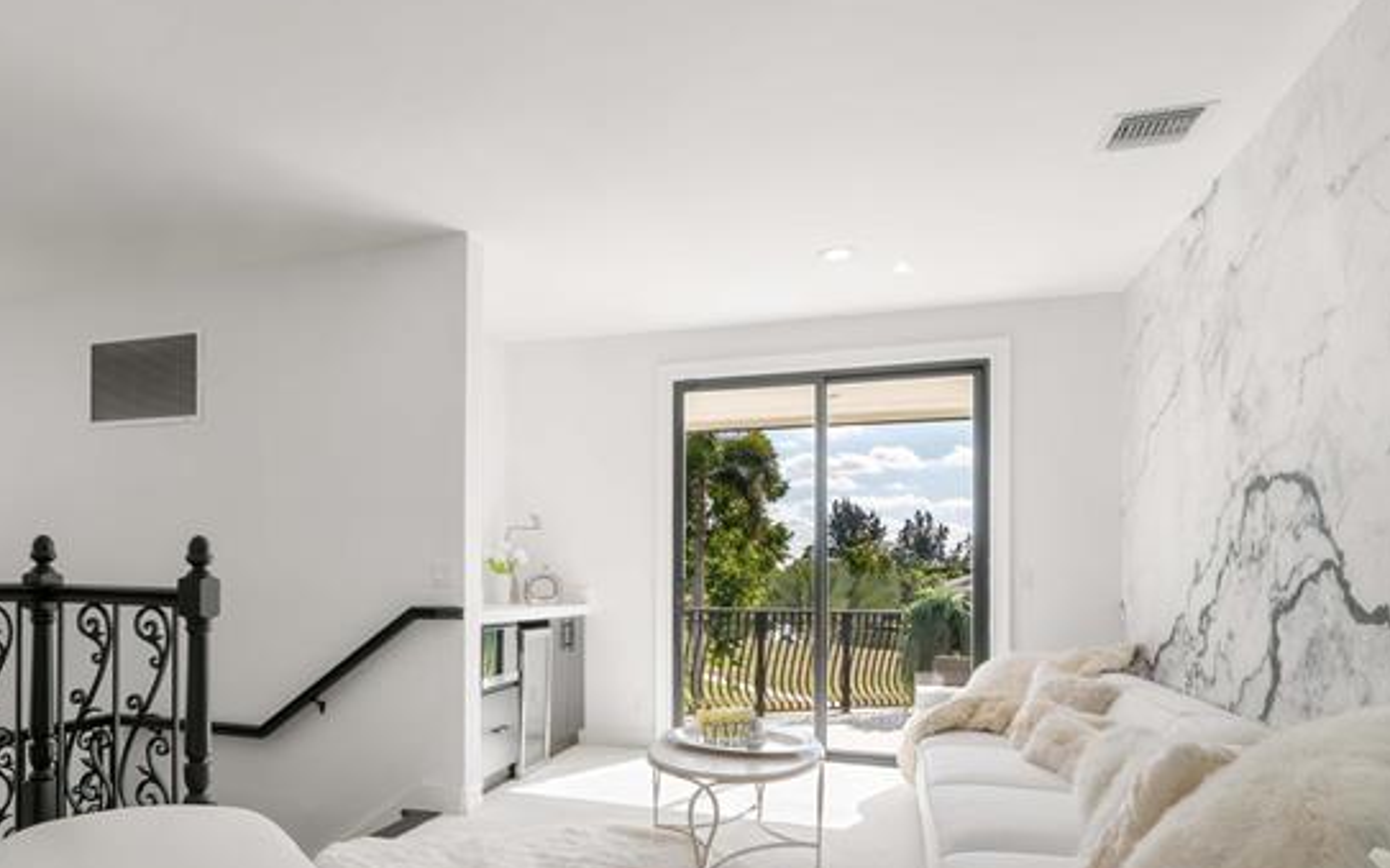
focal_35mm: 25
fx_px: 947
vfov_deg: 48.3
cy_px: 593
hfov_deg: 71.1
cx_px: 504
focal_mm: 13
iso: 100
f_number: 11
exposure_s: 1/6
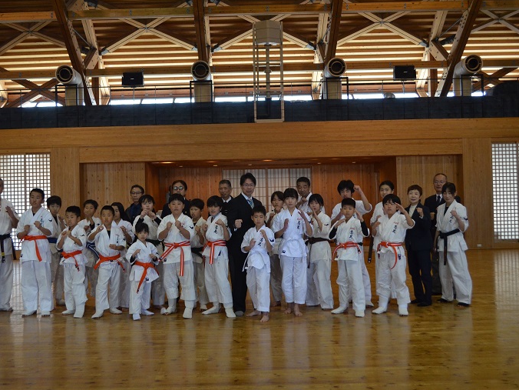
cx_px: 236
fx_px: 645
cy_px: 195
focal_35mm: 43
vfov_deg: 33.6
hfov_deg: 43.8
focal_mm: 26
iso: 1600
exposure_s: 1/320
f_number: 4.2
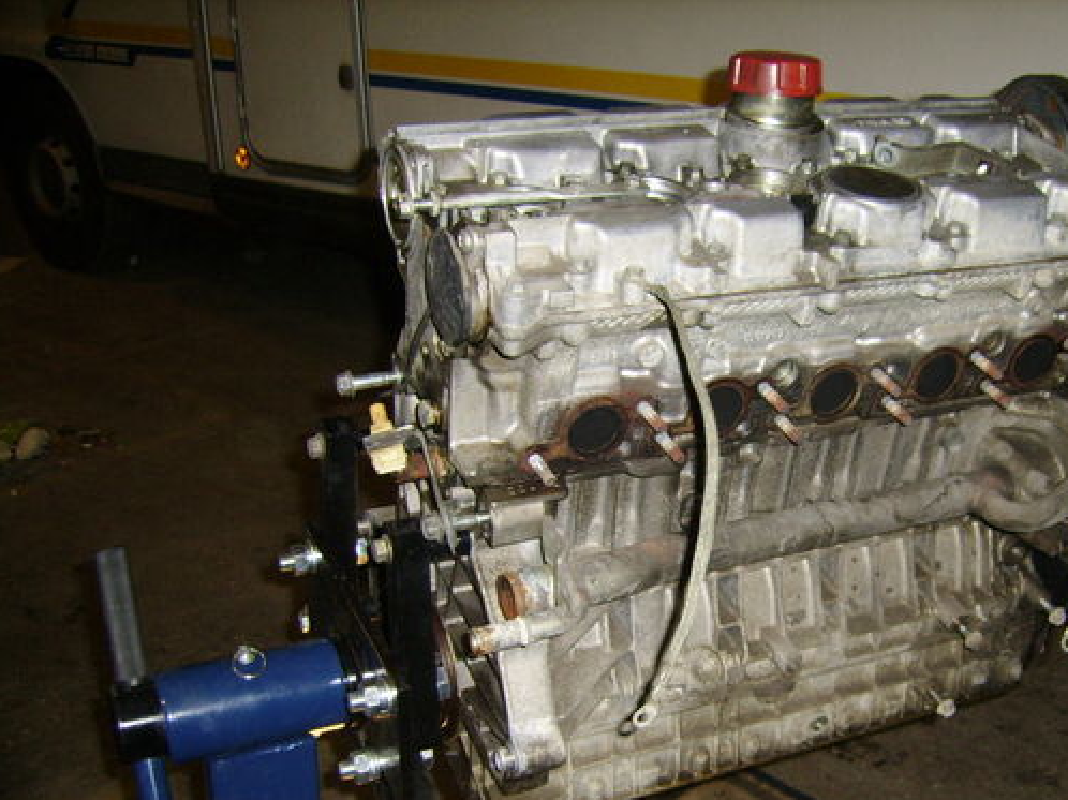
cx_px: 680
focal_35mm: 45
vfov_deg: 32.0
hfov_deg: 41.7
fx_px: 1388
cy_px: 513
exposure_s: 1/30
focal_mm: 5.95
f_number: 2.8
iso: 142
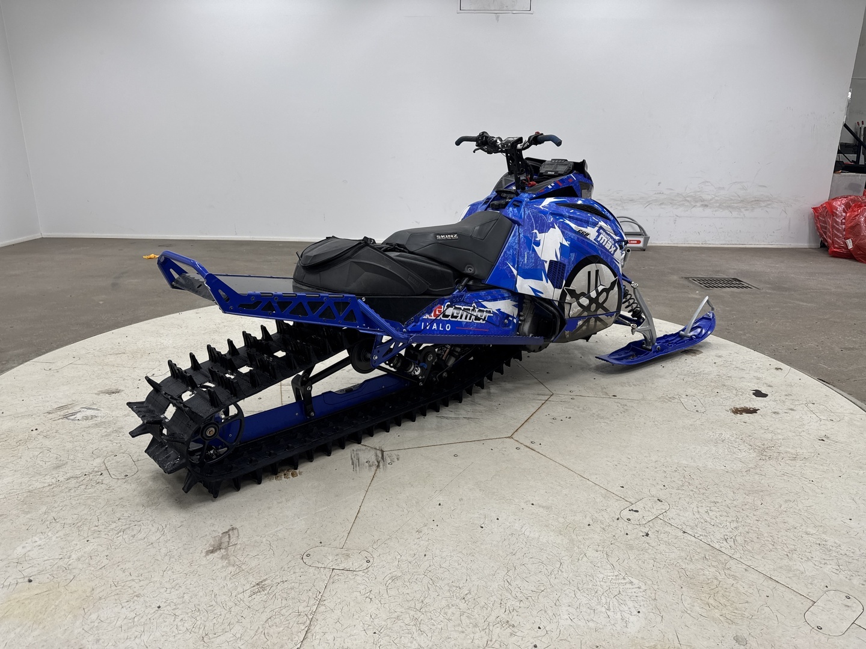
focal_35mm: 24
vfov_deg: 56.8
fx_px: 600
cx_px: 433
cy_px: 324
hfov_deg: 71.6
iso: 64
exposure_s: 1/100
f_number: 1.78
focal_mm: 6.76
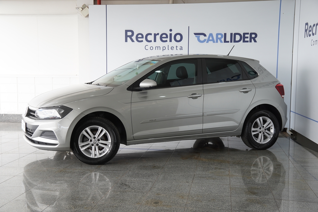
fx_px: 411
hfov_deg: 42.3
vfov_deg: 29.0
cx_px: 159
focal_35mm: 46
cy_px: 106
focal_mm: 31
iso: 100
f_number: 4
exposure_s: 1/60
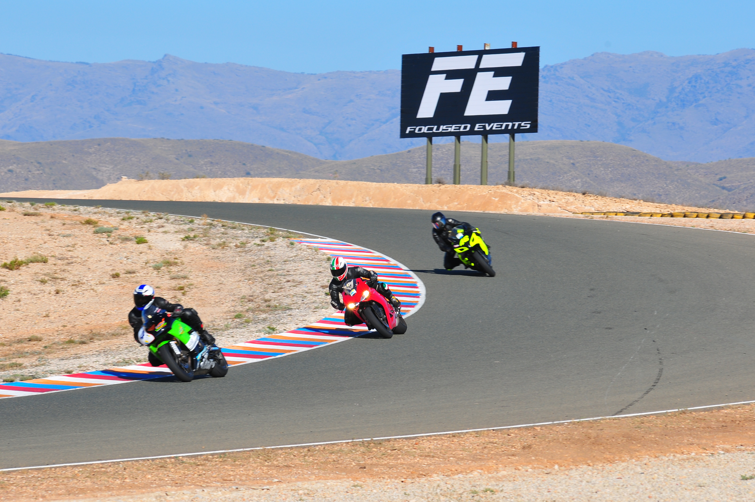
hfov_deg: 6.9
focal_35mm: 300
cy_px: 251
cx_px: 378
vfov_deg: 4.6
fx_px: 6284
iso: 200
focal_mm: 200
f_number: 13
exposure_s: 1/200
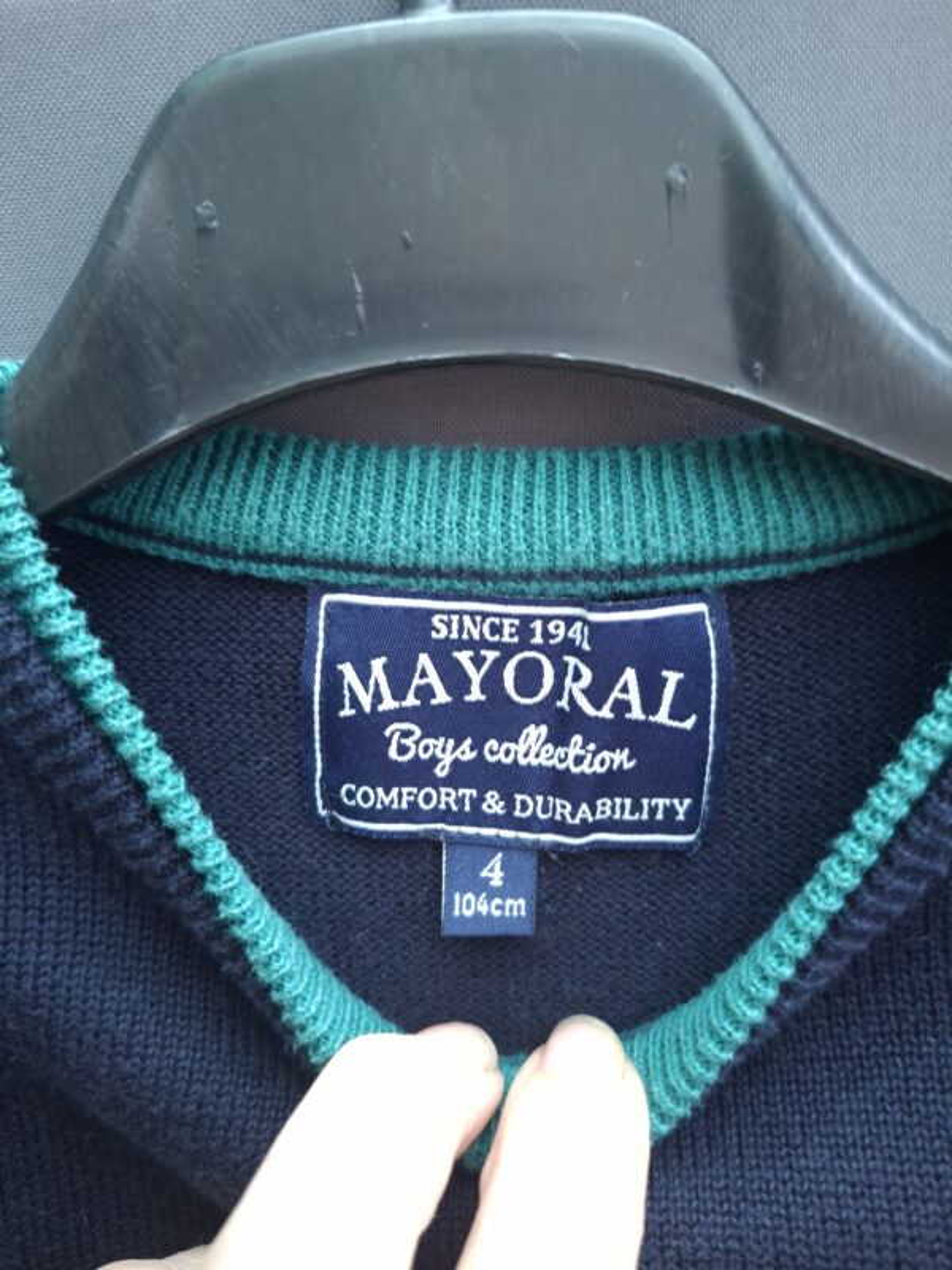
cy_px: 635
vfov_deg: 73.9
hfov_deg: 58.9
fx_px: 843
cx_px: 476
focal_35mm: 23
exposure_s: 1/33
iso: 400
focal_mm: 5.54
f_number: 1.8
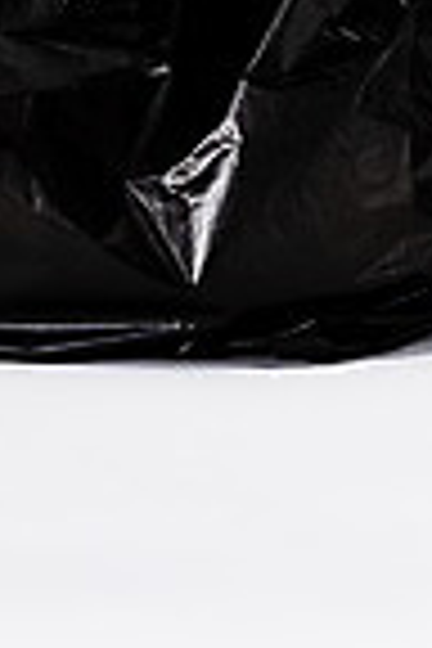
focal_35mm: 291
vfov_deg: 7.0
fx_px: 5238
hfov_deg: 4.7
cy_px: -234
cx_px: 56
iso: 31
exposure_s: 1/125
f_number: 11
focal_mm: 105
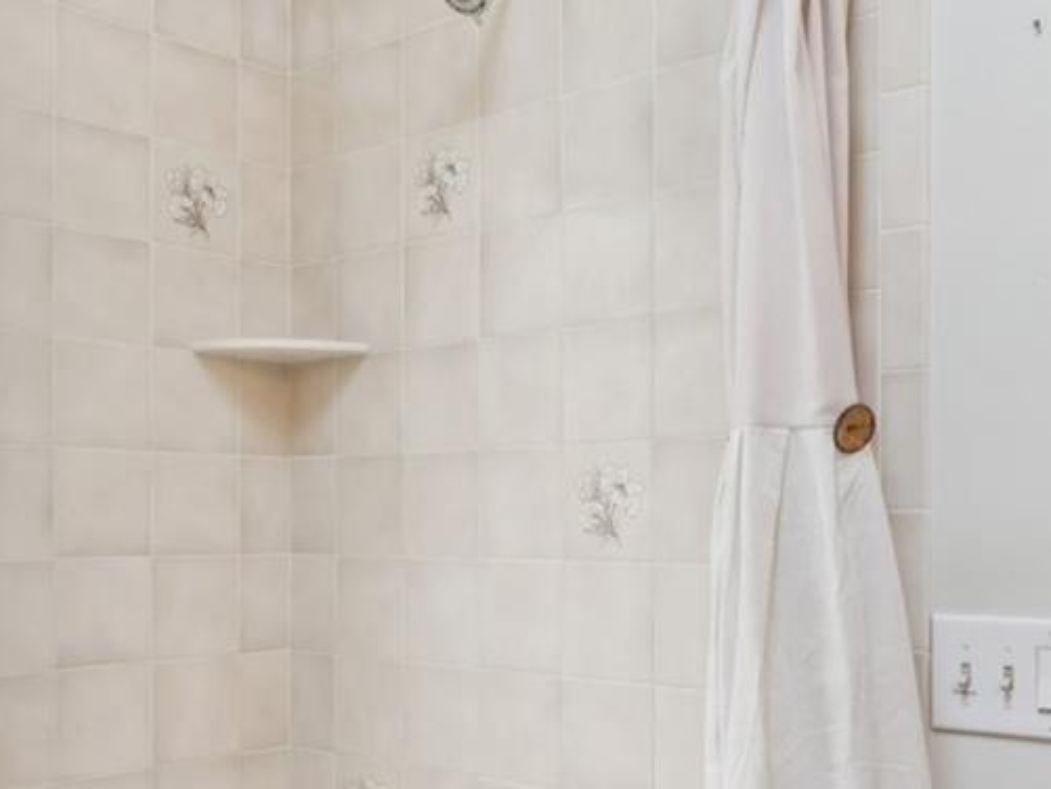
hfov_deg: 43.8
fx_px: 1306
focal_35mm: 43
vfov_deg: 33.5
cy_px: 481
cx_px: 562
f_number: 10
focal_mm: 14
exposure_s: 1/15
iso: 400
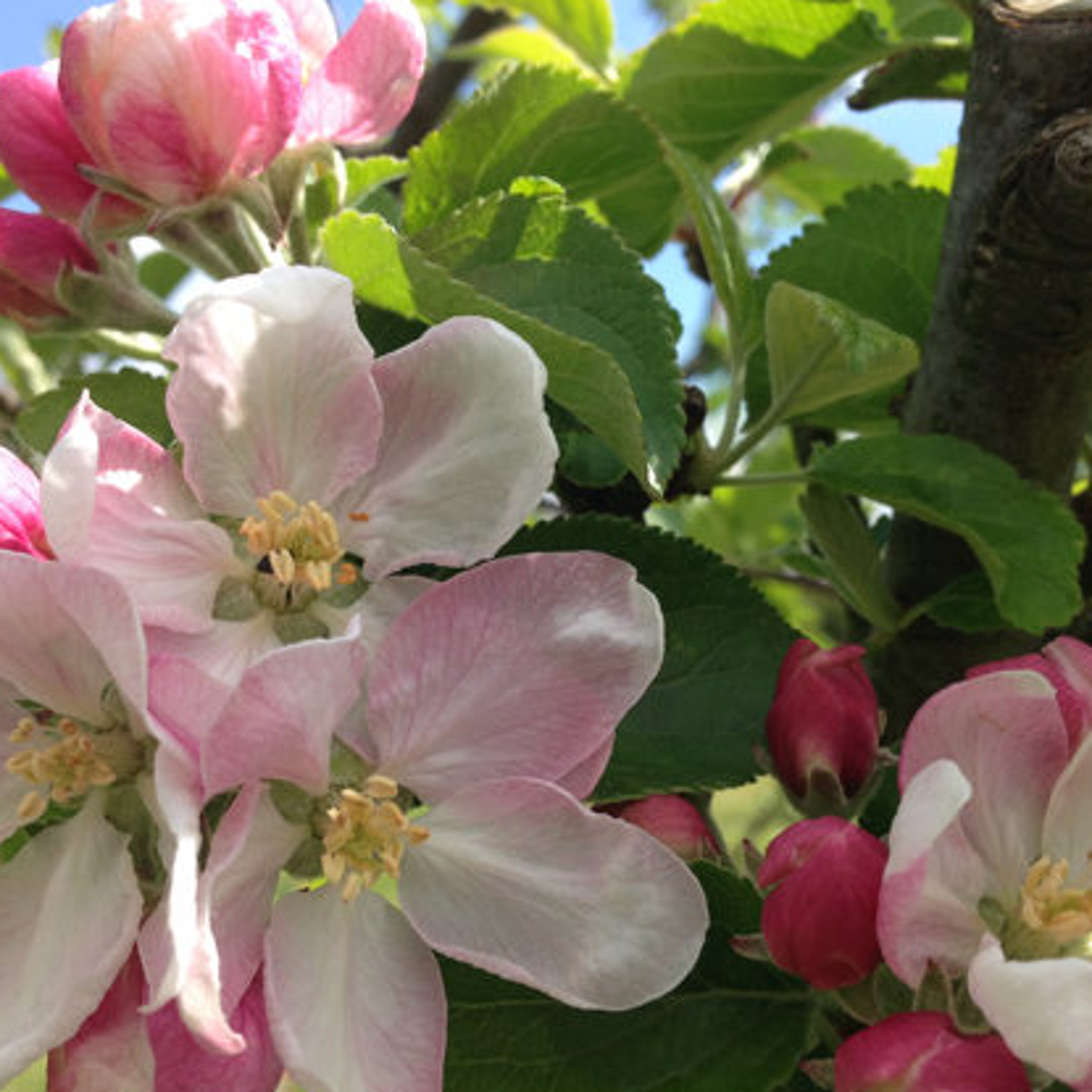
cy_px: 605
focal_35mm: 45
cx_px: 600
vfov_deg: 37.5
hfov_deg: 37.5
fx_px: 1606
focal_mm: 4.12
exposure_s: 1/763
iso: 50
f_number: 2.4
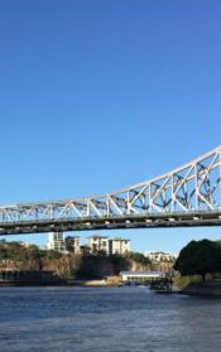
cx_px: 53
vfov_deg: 36.6
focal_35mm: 55
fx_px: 529
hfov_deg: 23.4
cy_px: 221
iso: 25
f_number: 2.2
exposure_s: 1/1261
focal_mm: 4.15
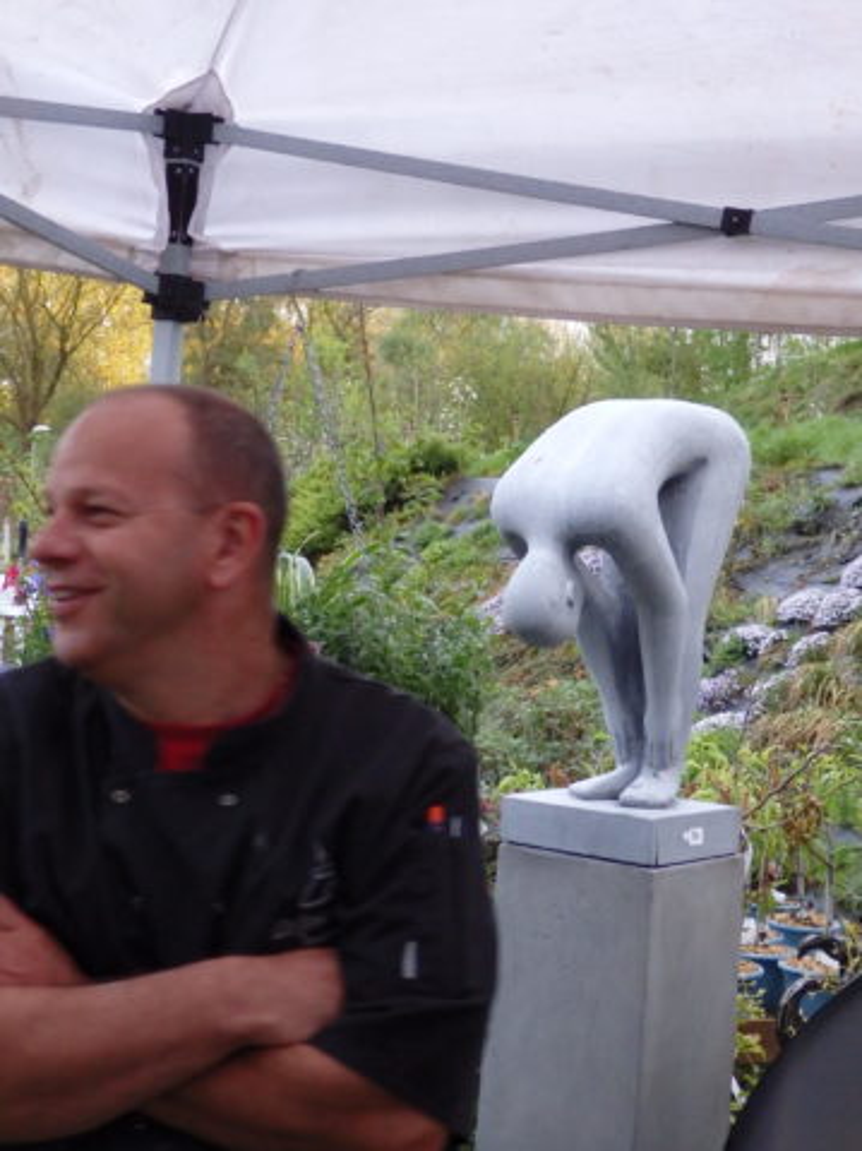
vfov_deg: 35.6
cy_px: 576
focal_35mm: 54
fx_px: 1794
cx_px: 431
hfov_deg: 27.0
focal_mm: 9.8
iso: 1000
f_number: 4.1
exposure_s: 1/50
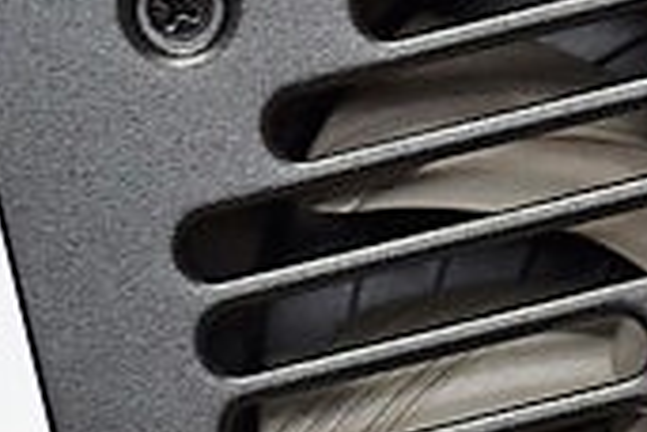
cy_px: 364
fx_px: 5517
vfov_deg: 4.5
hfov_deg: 6.7
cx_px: 810
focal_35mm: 307
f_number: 2.8
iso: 1600
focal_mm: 50
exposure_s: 1/40
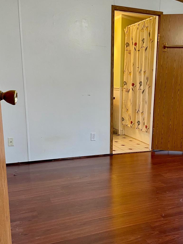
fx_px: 275
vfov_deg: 47.5
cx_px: 118
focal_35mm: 39
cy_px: 149
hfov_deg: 36.5
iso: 80
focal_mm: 4.2
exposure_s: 1/60
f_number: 1.6
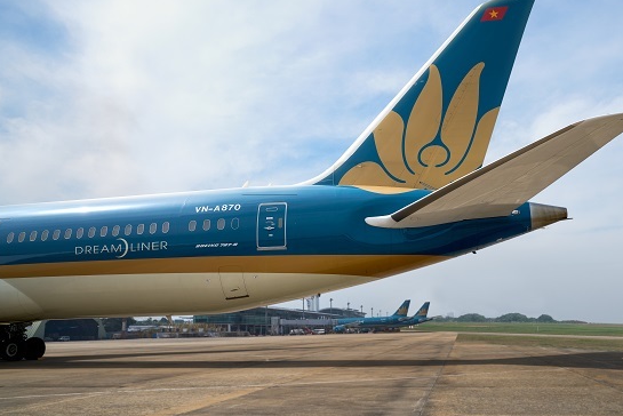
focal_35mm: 33
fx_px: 571
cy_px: 197
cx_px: 334
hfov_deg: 57.1
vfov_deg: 40.0
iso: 80
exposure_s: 1/320
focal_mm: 30
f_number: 8
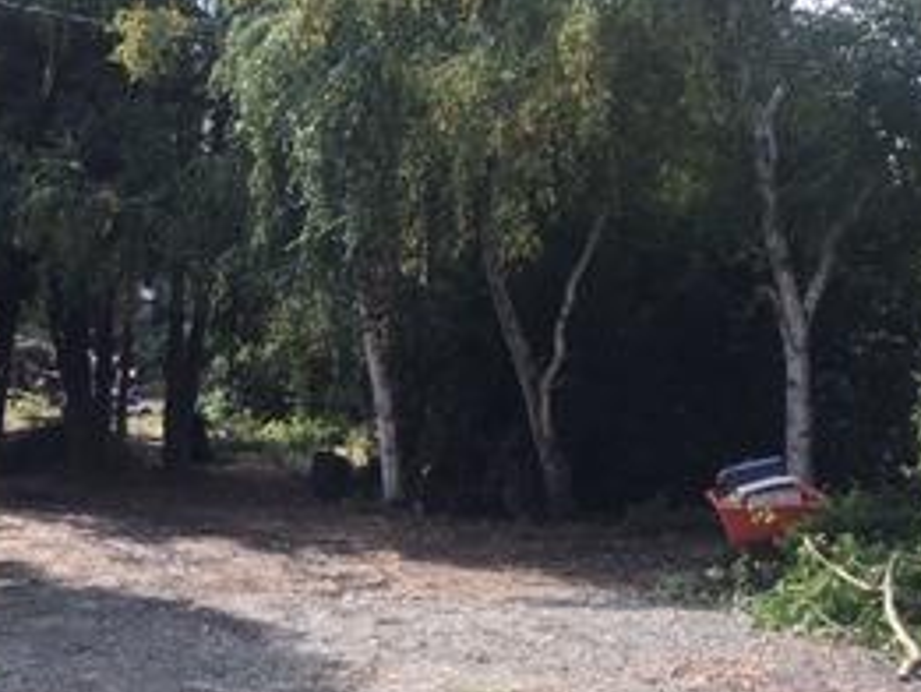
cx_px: 176
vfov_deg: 20.7
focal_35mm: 71
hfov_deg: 26.8
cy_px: 441
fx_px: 1890
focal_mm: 4.15
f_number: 2.2
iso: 25
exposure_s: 1/392
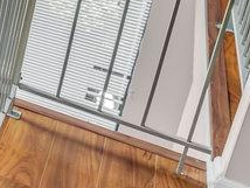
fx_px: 665
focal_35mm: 92
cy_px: -136
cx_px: -457
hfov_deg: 12.3
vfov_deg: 14.4
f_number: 5.6
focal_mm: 16
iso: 320
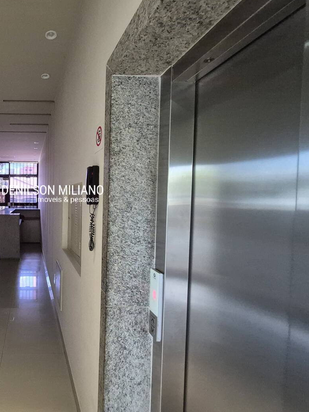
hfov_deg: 61.4
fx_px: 214
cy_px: 202
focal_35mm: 18
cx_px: 36
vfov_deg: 87.7
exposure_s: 1/60
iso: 1250
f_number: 2.2
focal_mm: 1.74
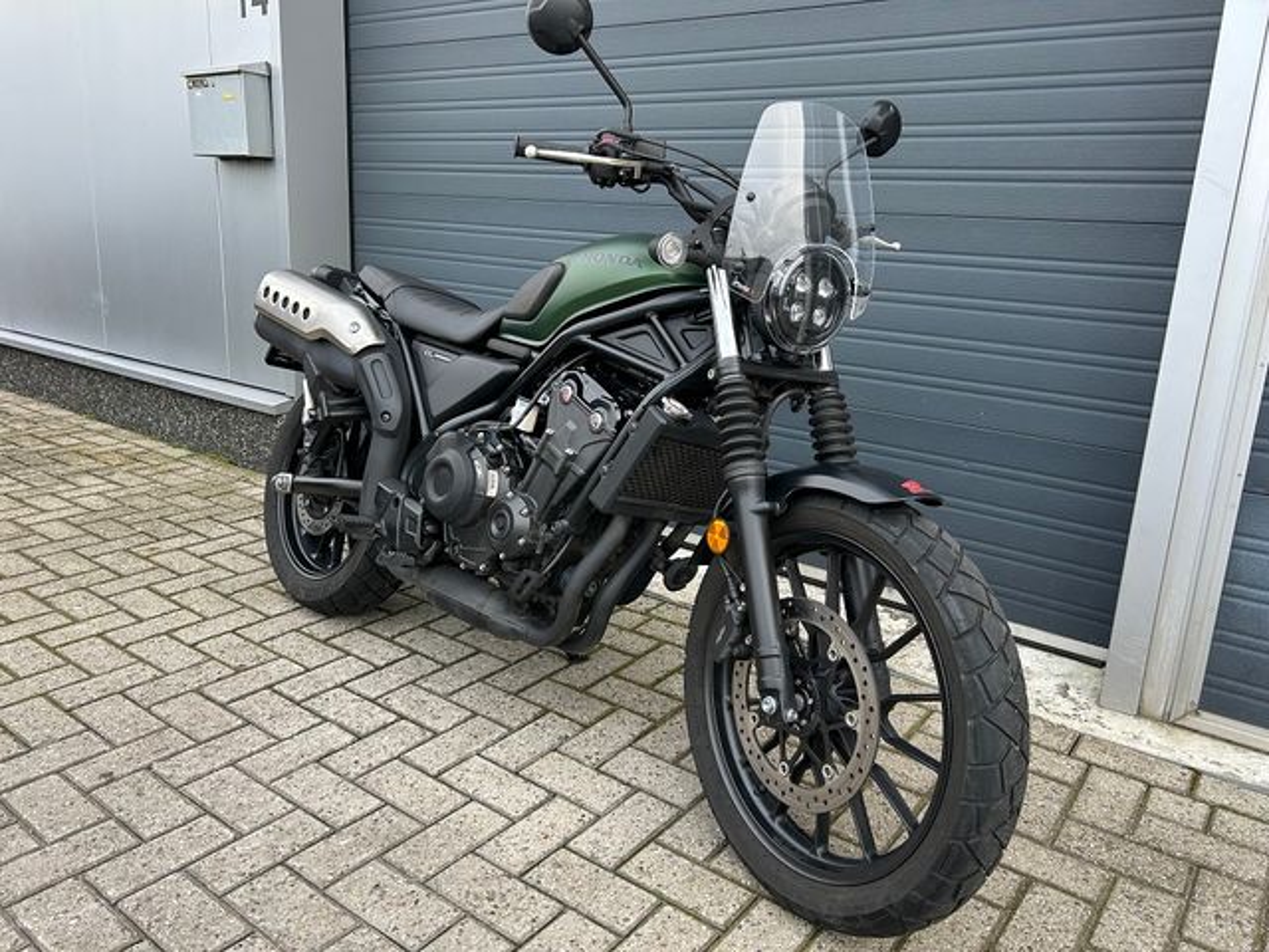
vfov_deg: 53.1
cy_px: 476
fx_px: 953
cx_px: 634
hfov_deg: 67.3
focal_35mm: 26
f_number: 1.5
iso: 40
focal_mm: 5.7
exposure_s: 1/121
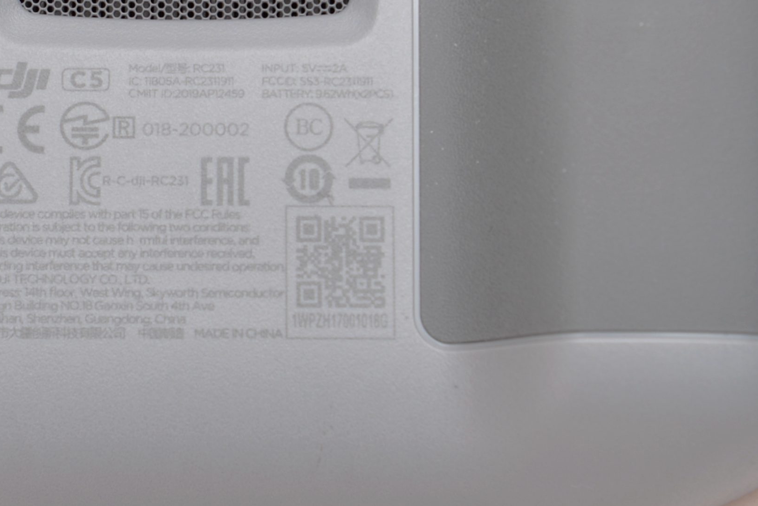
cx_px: 176
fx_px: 3644
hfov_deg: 11.8
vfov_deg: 7.9
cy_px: 14
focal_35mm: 173
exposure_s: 1/160
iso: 100
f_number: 8
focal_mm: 48
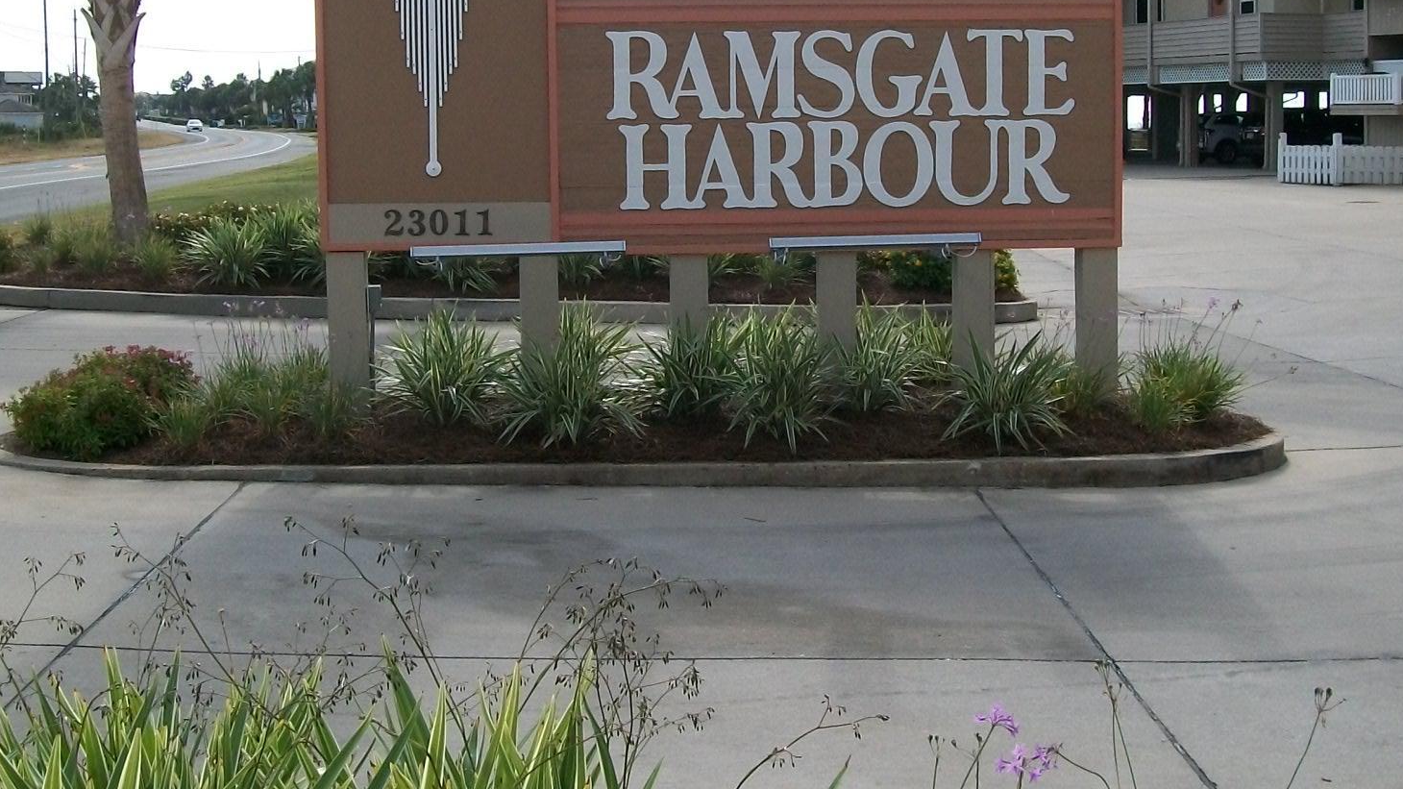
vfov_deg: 21.7
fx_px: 2046
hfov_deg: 37.8
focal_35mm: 55
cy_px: 220
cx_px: 676
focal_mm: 6
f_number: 4.8
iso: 80
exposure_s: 1/500
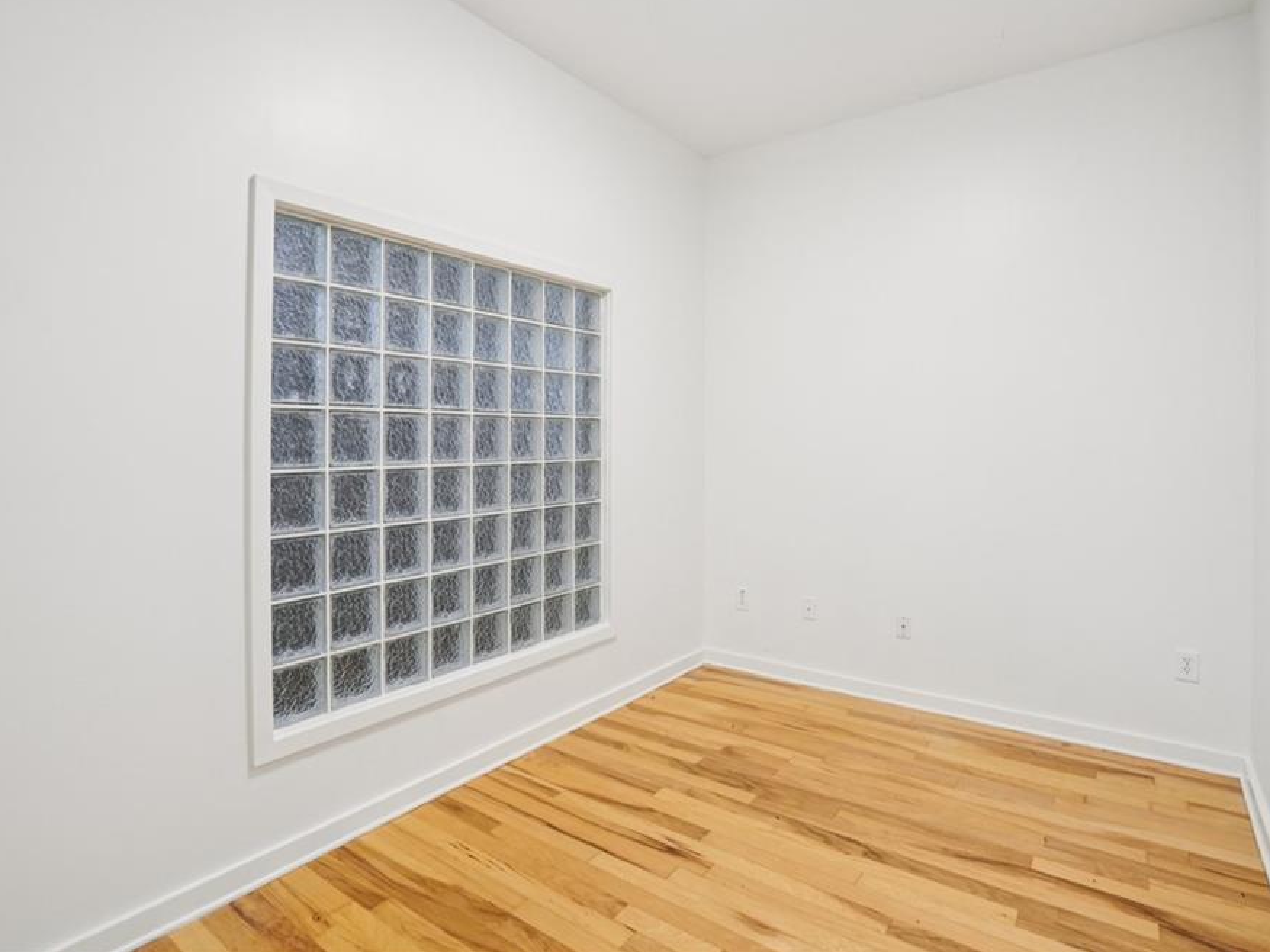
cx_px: 644
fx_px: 660
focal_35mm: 18
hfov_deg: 87.8
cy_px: 461
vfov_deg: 71.6
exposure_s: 1/6
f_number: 8
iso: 400
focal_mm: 16
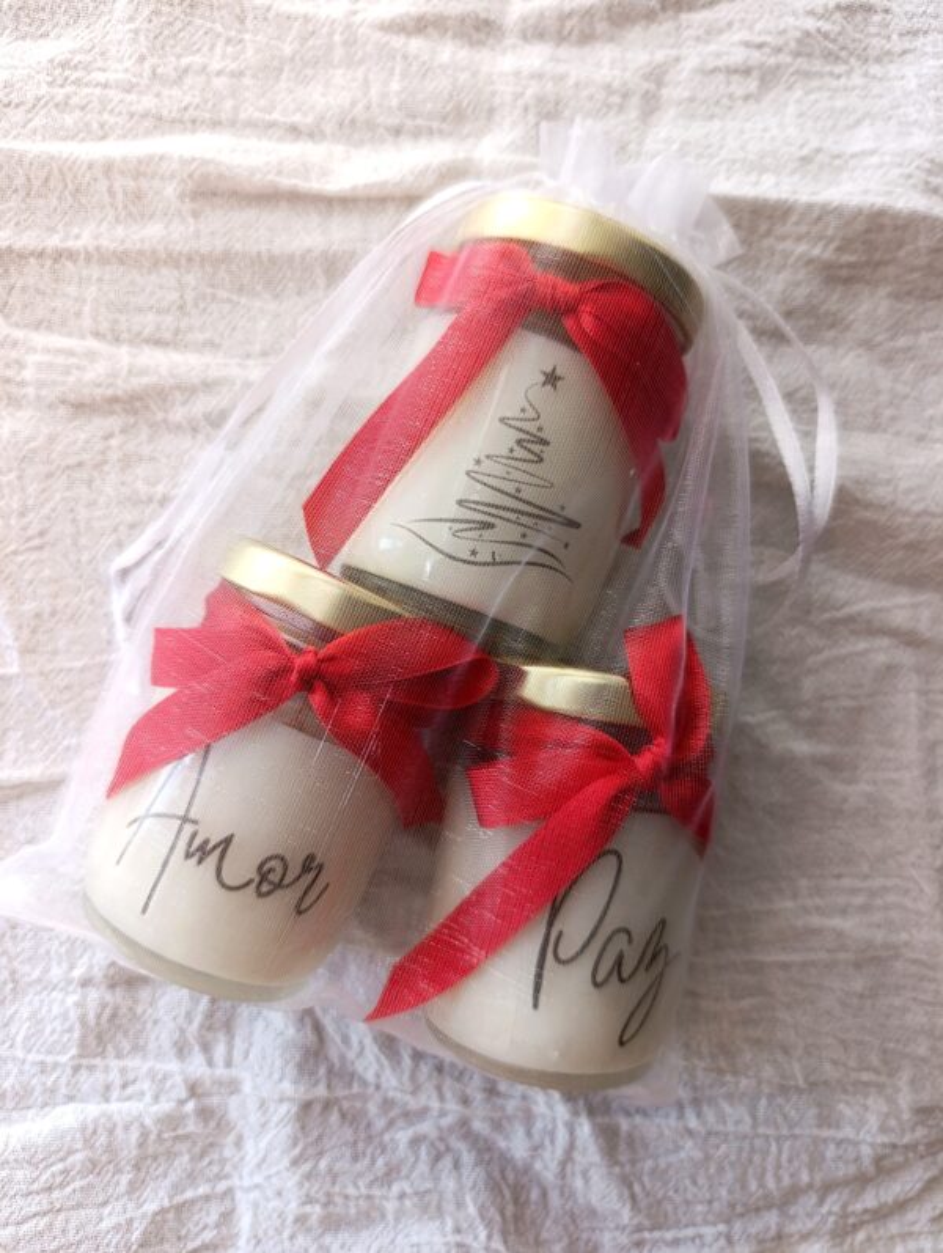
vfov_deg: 73.8
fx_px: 833
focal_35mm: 23
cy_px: 626
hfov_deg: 59.0
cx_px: 472
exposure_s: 1/100
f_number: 1.6
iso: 160
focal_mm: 6.14
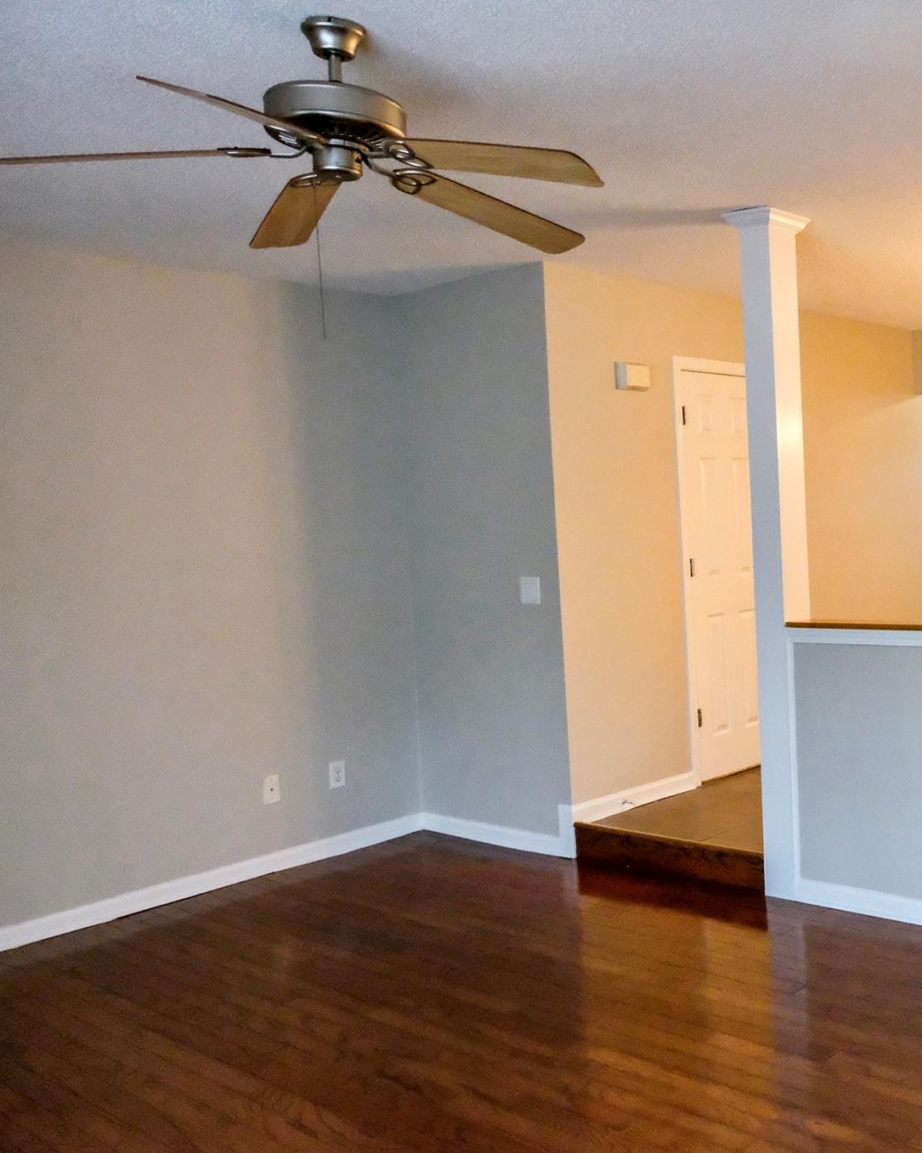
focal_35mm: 34
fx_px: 1160
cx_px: 843
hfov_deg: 39.9
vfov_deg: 52.9
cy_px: 575
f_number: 5.6
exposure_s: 1/140
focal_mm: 16
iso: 12800
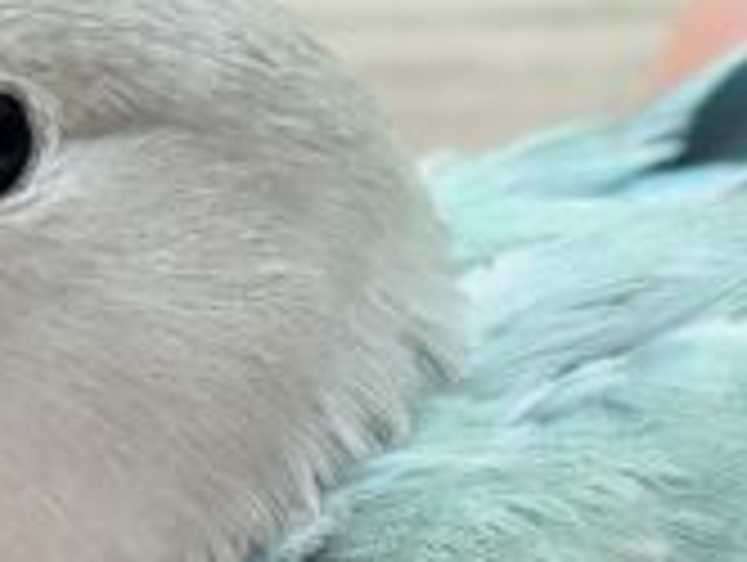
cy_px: 418
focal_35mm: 200
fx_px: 4322
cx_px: 608
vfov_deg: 7.4
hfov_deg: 9.8
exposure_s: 1/50
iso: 125
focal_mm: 5.96
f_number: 1.6
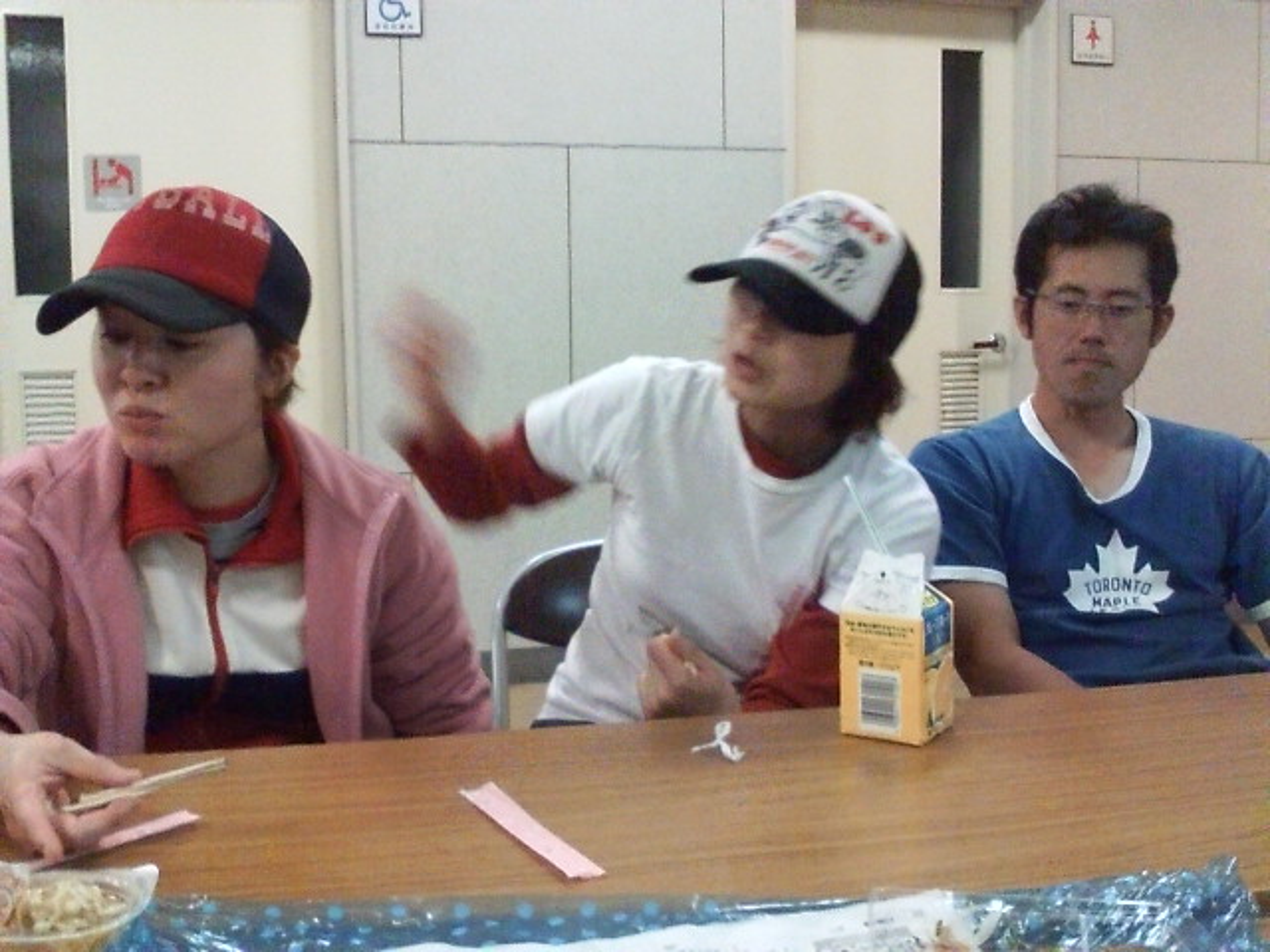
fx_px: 1064
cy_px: 476
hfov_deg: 61.7
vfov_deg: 48.2
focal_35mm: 29
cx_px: 635
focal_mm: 3.73
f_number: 3.5
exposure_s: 1/24.4
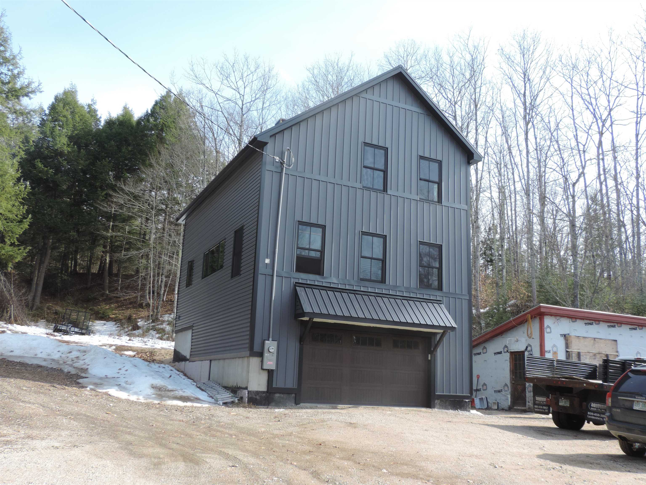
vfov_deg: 42.9
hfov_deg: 55.4
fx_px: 616
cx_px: 323
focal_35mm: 33
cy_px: 242
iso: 80
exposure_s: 1/250
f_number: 3.2
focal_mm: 5.8
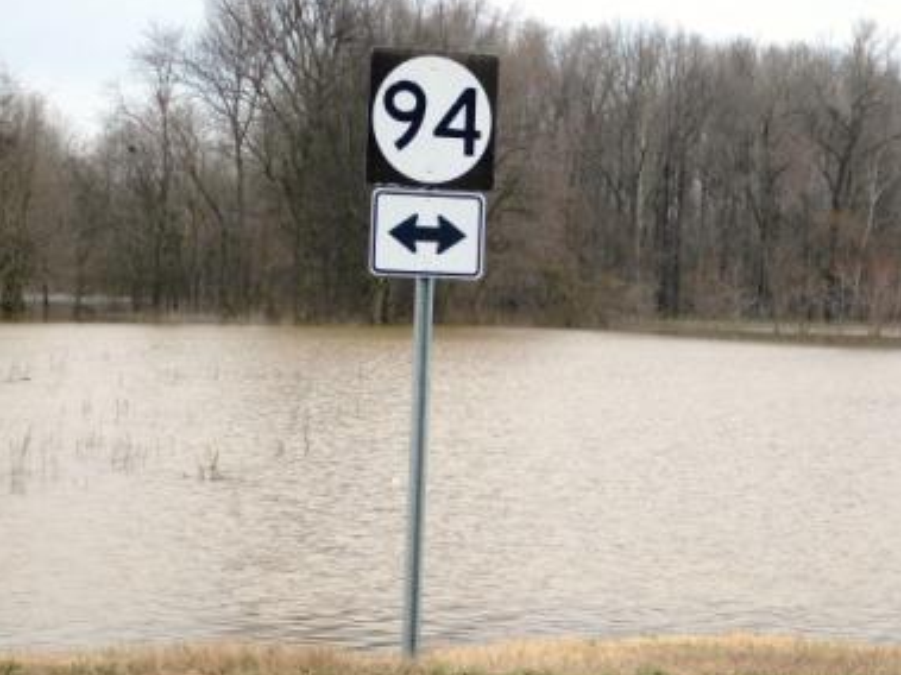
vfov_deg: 12.7
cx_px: 525
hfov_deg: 16.8
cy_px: 304
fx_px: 3044
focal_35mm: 117
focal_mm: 17.6
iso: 125
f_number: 4.6
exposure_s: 1/200
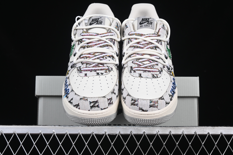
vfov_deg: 18.2
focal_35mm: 75
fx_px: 485
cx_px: 116
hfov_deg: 27.0
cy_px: 78
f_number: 8
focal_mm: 50
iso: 160
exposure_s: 1/80
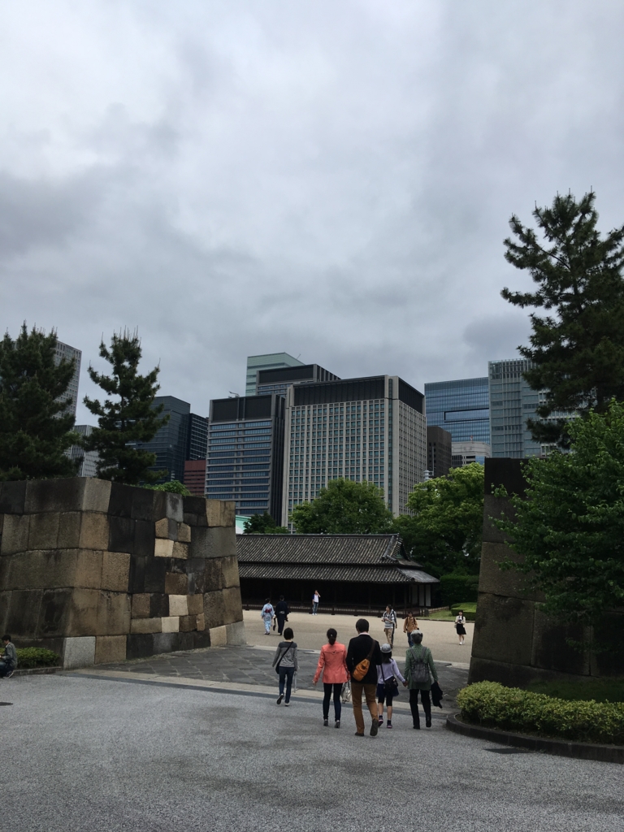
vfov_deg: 61.7
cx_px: 312
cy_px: 416
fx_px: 697
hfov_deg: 48.2
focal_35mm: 29
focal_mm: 4.15
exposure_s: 1/1479
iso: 25
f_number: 2.2
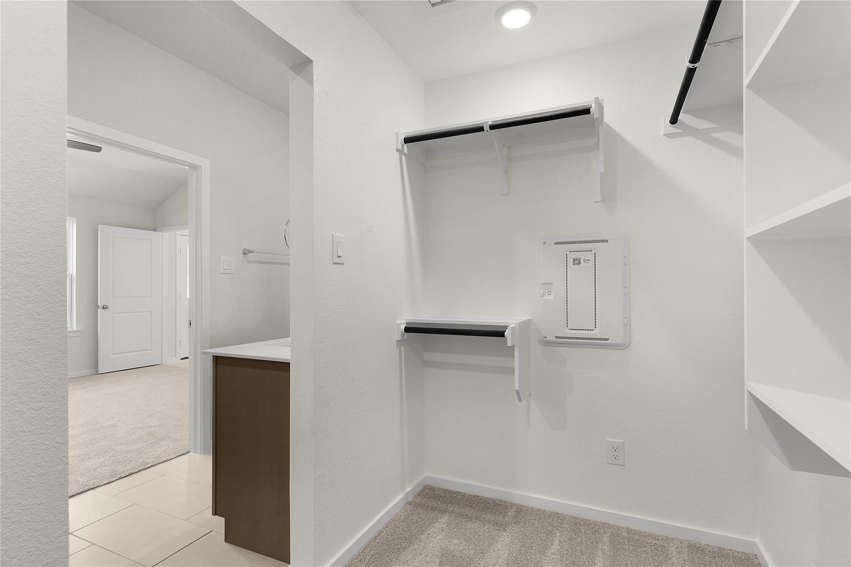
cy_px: 284
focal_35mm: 17
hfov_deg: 93.3
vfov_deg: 70.4
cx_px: 426
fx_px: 402
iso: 100
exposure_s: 1/2.5
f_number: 9
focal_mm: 17
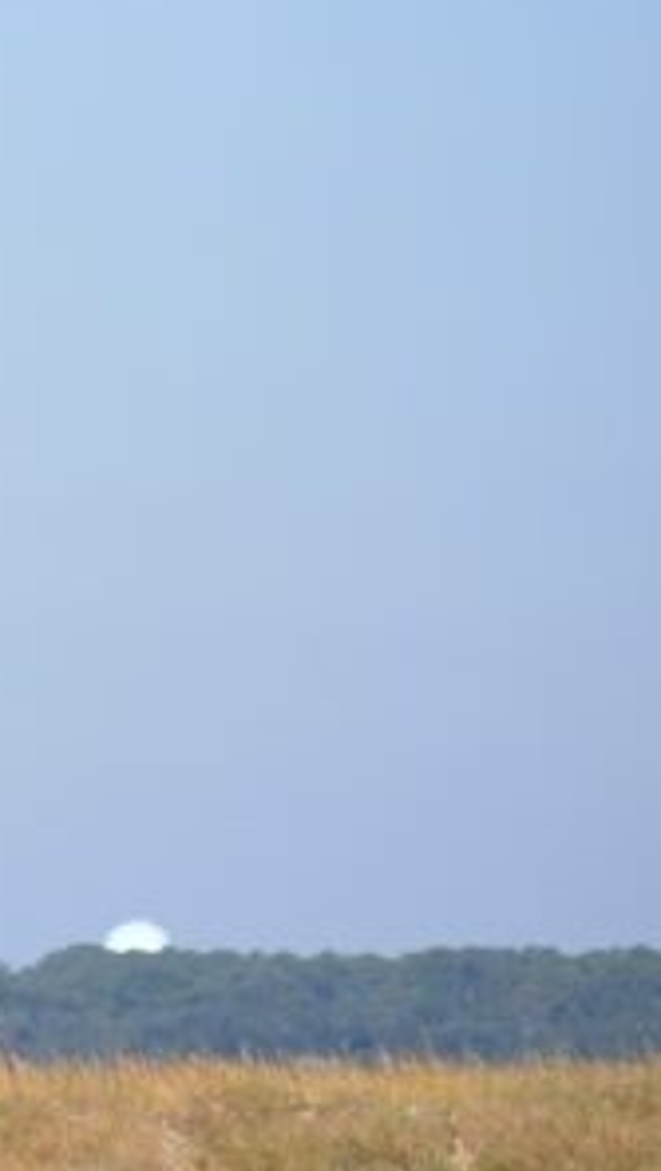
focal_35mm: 733
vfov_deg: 2.9
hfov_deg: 1.7
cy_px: 562
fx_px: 22782
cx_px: -1231
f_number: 4.8
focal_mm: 135
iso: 125
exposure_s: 1/640
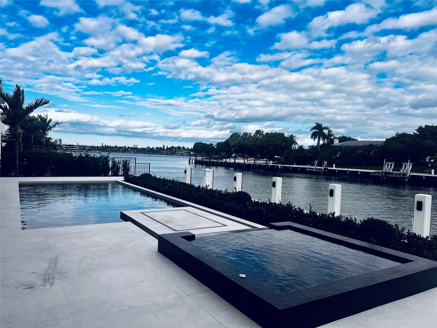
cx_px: 218
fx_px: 328
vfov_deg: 53.1
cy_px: 164
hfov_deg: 67.3
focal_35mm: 26
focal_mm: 5.7
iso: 50
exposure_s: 1/4274
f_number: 1.5
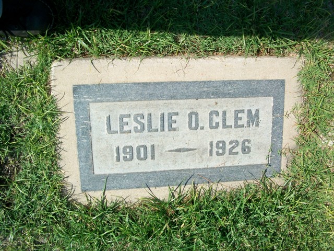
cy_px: 126
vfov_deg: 44.2
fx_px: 309
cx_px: 167
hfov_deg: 56.8
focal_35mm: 32
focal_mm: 5.7
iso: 80
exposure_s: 1/320
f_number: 5.5
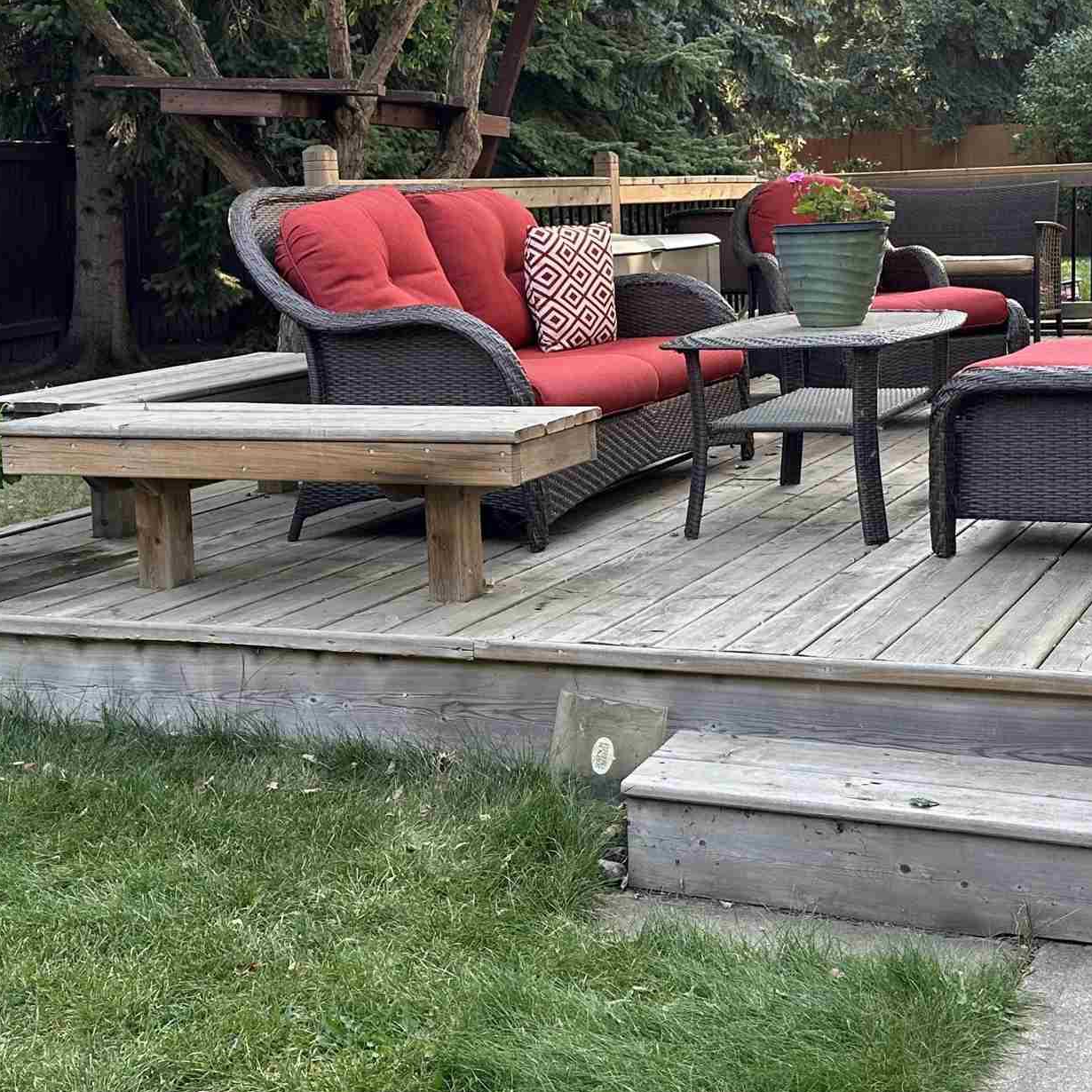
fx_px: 1892
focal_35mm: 53
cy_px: 423
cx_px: 662
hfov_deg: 32.1
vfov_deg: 32.1
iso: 64
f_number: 1.78
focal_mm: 6.86
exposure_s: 1/241
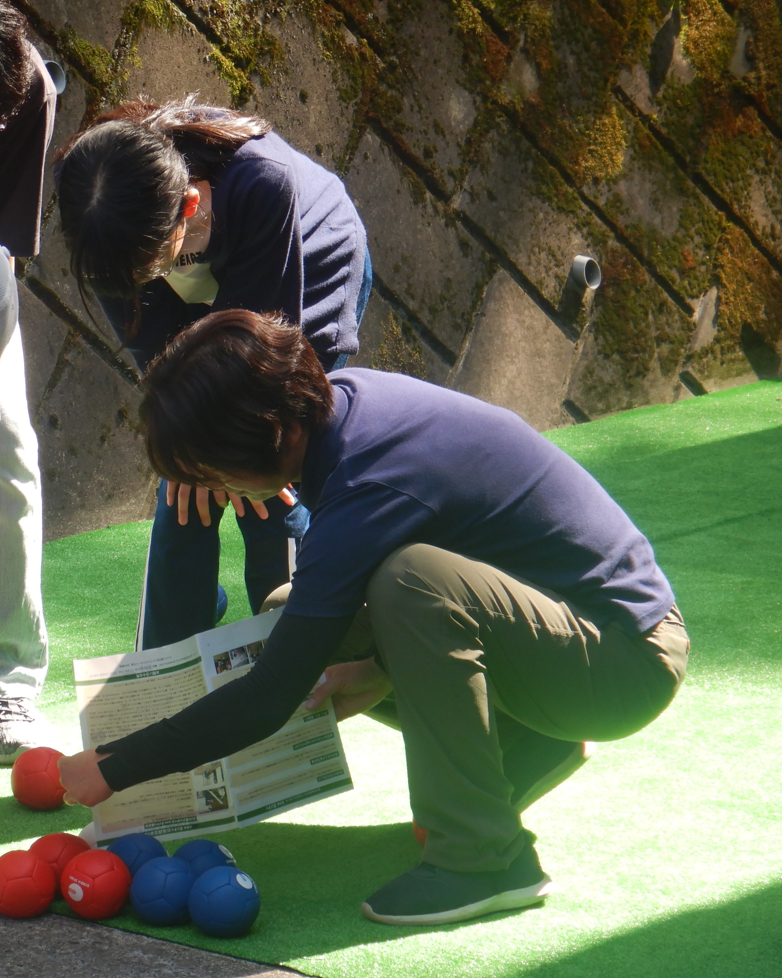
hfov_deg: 10.7
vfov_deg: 13.4
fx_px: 4166
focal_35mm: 144
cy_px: 487
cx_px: 147
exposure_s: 1/100
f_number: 4.8
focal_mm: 19.7
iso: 125
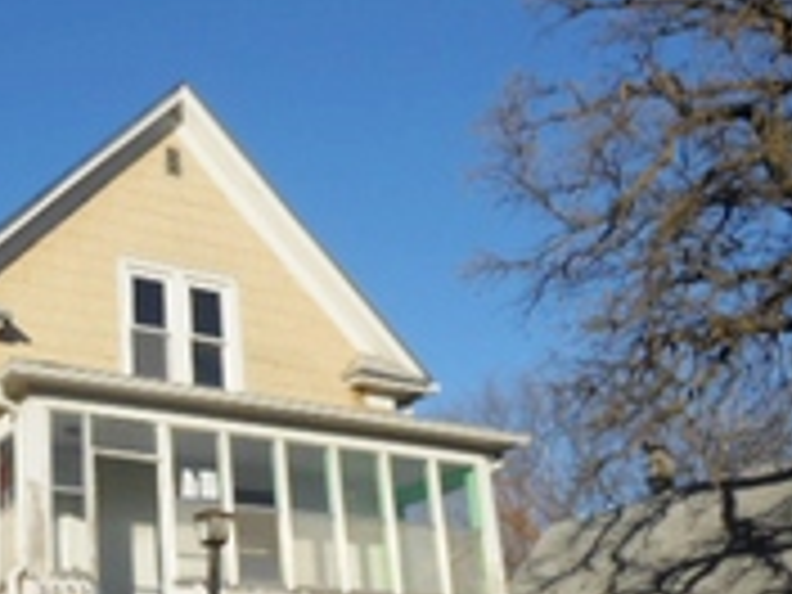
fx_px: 1258
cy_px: 459
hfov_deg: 33.7
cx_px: 130
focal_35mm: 55
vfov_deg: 26.2
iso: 80
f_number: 3.7
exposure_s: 1/1500
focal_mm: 5
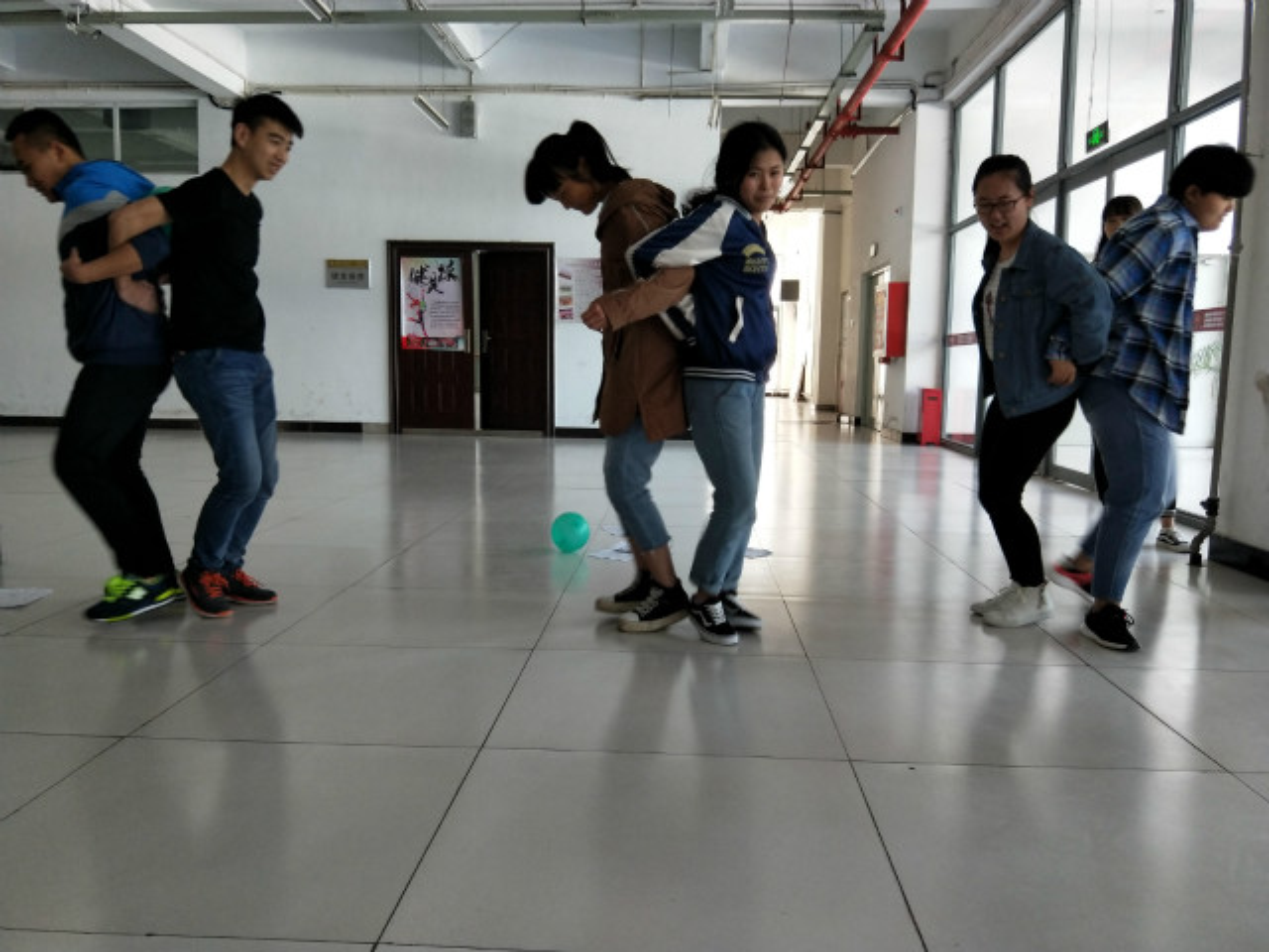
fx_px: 916
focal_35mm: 25
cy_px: 476
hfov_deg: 69.4
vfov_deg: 54.9
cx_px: 634
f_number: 1.7
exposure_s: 1/50
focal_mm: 4.27
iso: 77
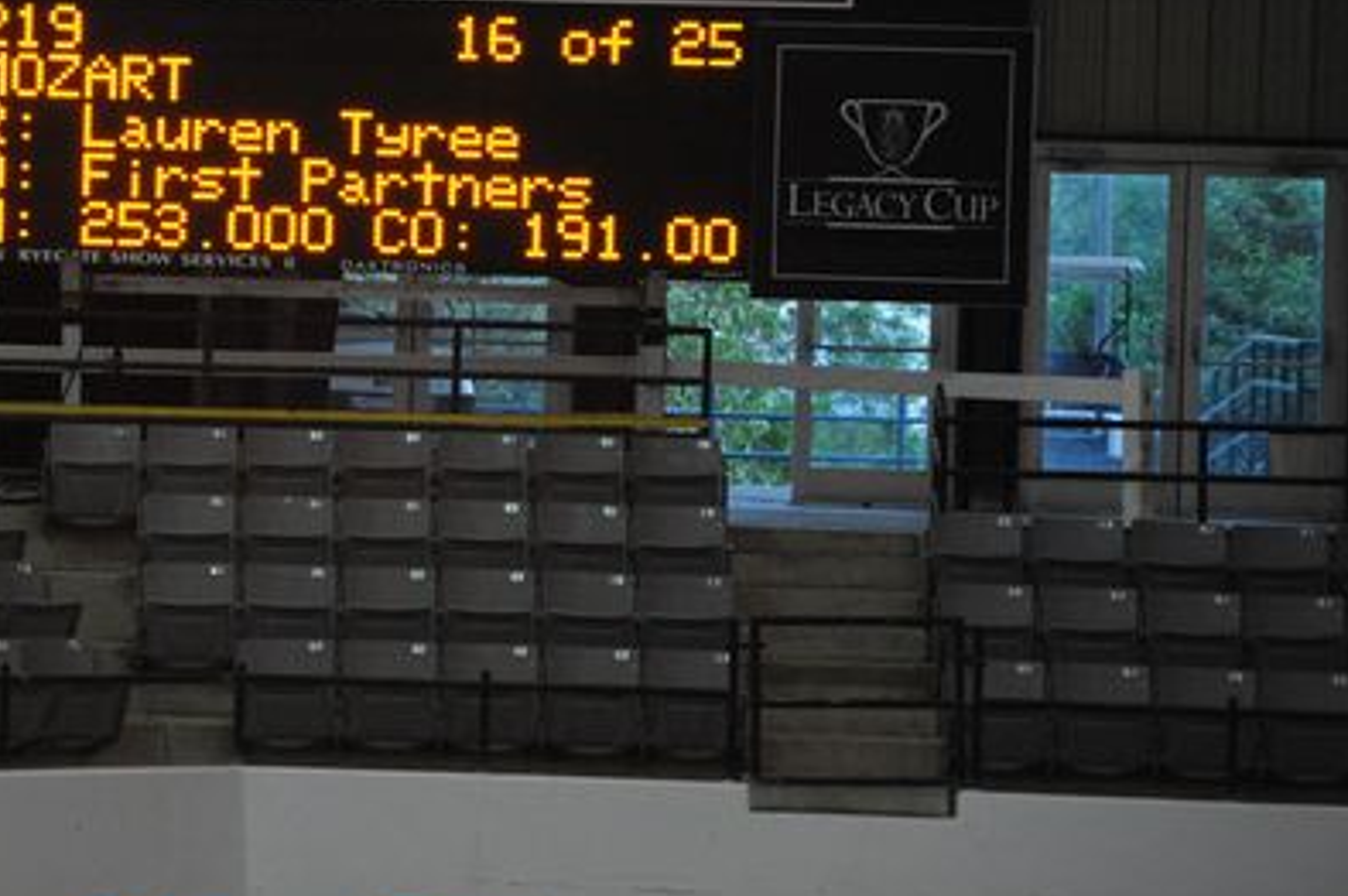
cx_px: 284
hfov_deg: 6.3
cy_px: 301
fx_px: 12159
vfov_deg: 4.2
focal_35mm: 325
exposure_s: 1/400
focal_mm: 200
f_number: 5
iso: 6400
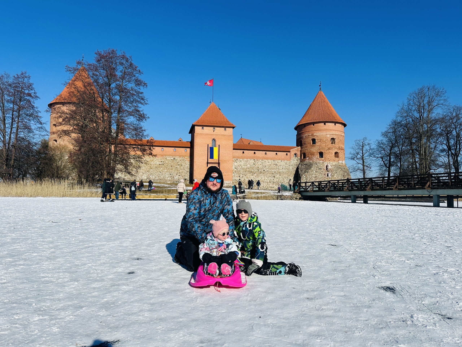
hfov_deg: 71.6
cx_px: 231
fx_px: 320
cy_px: 174
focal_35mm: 24
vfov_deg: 56.8
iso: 80
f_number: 1.78
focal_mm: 6.86
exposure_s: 1/10753
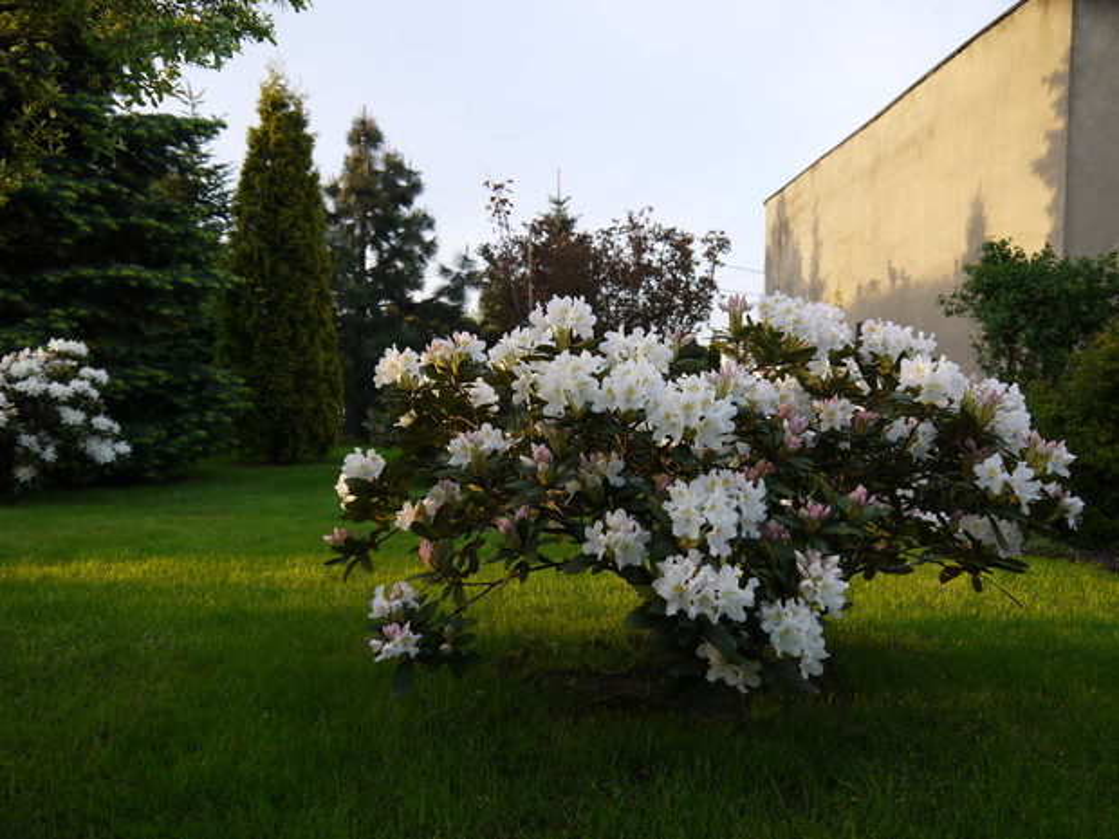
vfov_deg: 46.8
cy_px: 420
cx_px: 560
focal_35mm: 30
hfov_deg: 60.0
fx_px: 970
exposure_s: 1/160
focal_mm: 15
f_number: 4
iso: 160
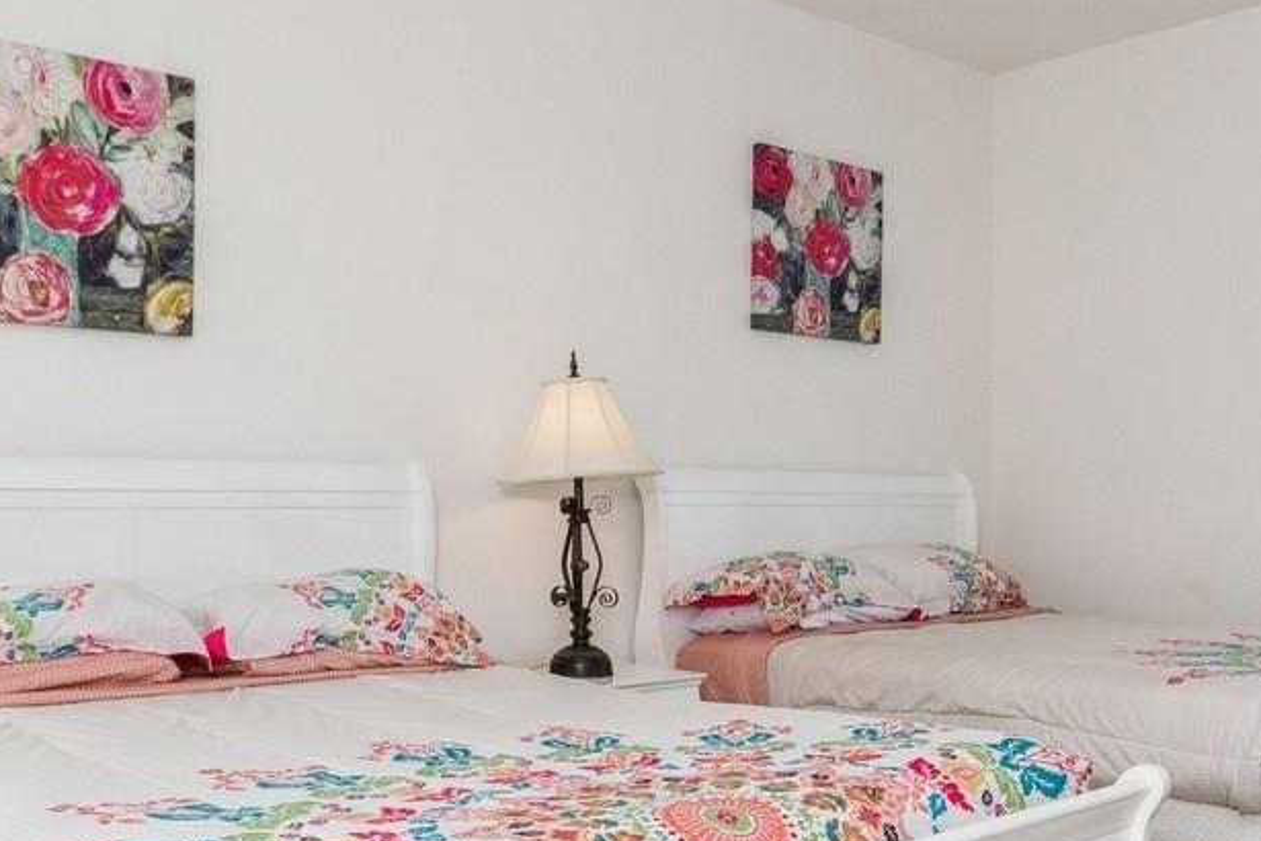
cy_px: 516
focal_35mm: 39
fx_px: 1366
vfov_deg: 34.1
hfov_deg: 49.4
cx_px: 718
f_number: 9
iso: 400
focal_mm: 10
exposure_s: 1/125
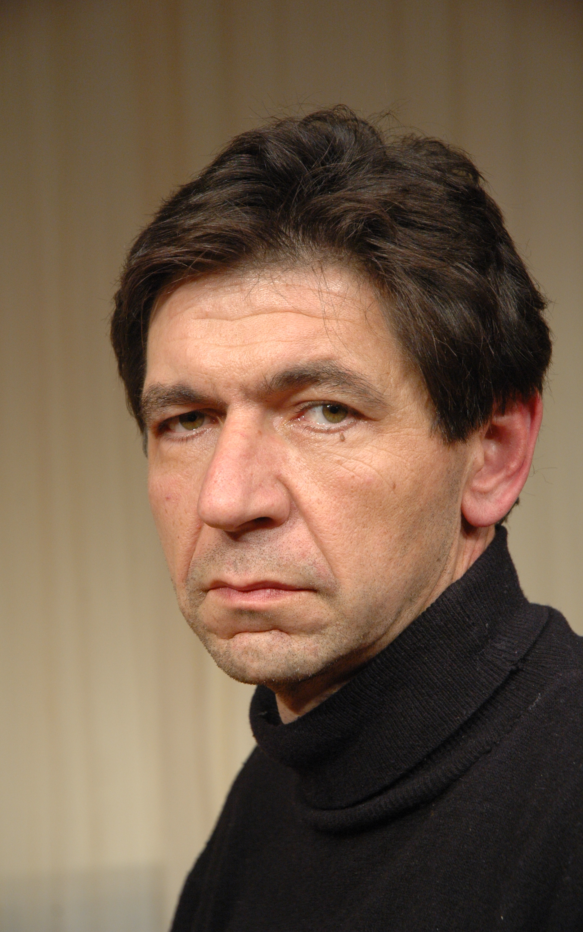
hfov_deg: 12.2
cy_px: 466
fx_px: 2720
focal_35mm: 107
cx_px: 289
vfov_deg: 19.5
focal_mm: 70
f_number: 5
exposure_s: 1/160
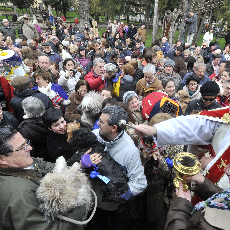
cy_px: 117
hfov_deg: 69.4
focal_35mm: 22
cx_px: 129
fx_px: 165
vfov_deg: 69.6
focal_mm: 10
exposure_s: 1/200
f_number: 8
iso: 320
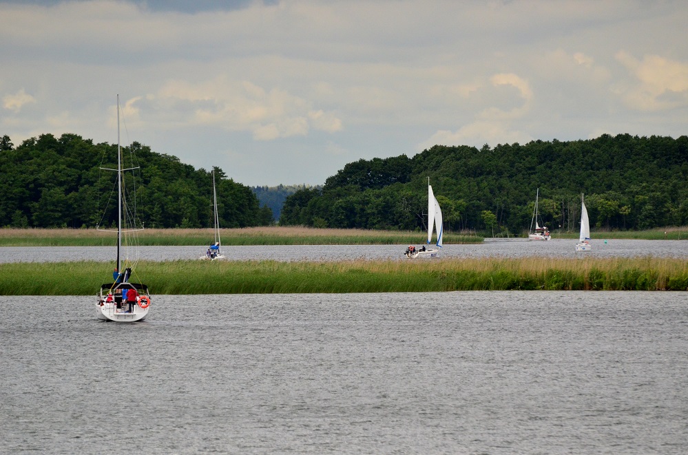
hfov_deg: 6.3
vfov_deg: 4.1
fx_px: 6292
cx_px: 344
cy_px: 228
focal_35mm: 330
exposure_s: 1/8000
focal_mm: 220
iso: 2000
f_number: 5.3
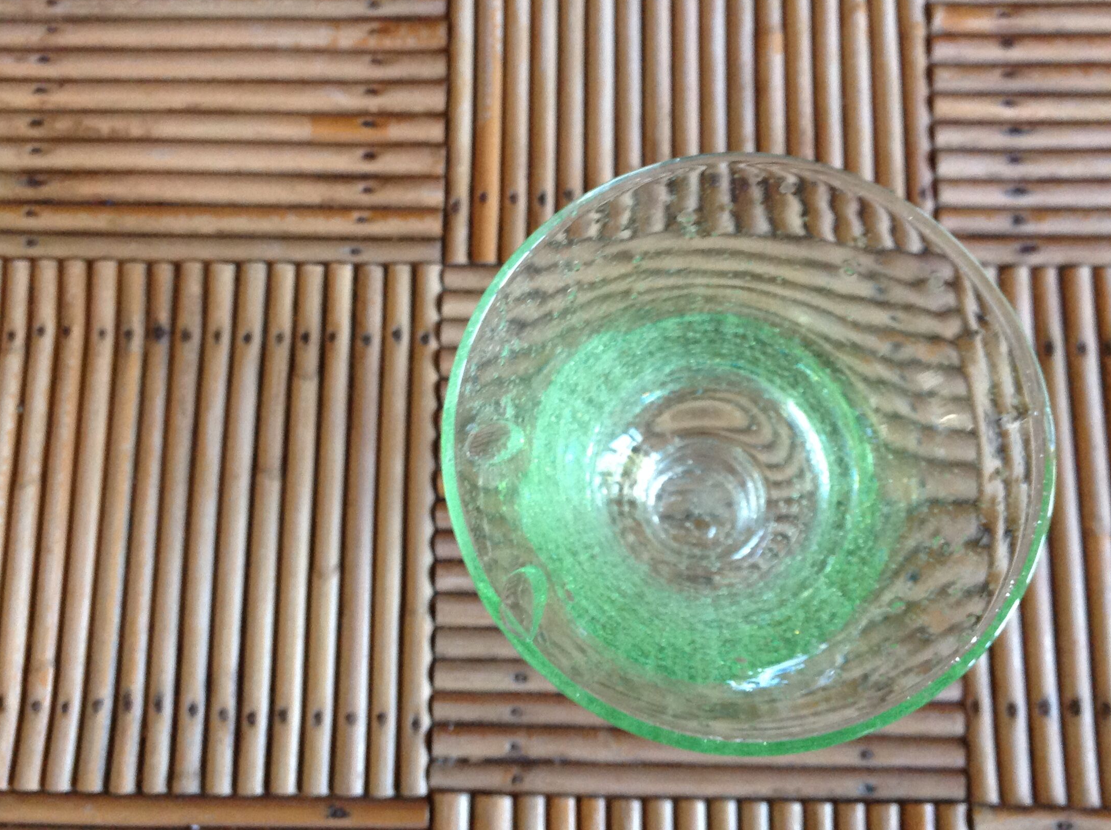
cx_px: 566
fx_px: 1346
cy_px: 401
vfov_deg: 34.3
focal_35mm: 42
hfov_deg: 44.9
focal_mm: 4.28
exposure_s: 1/15
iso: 200
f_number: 2.4
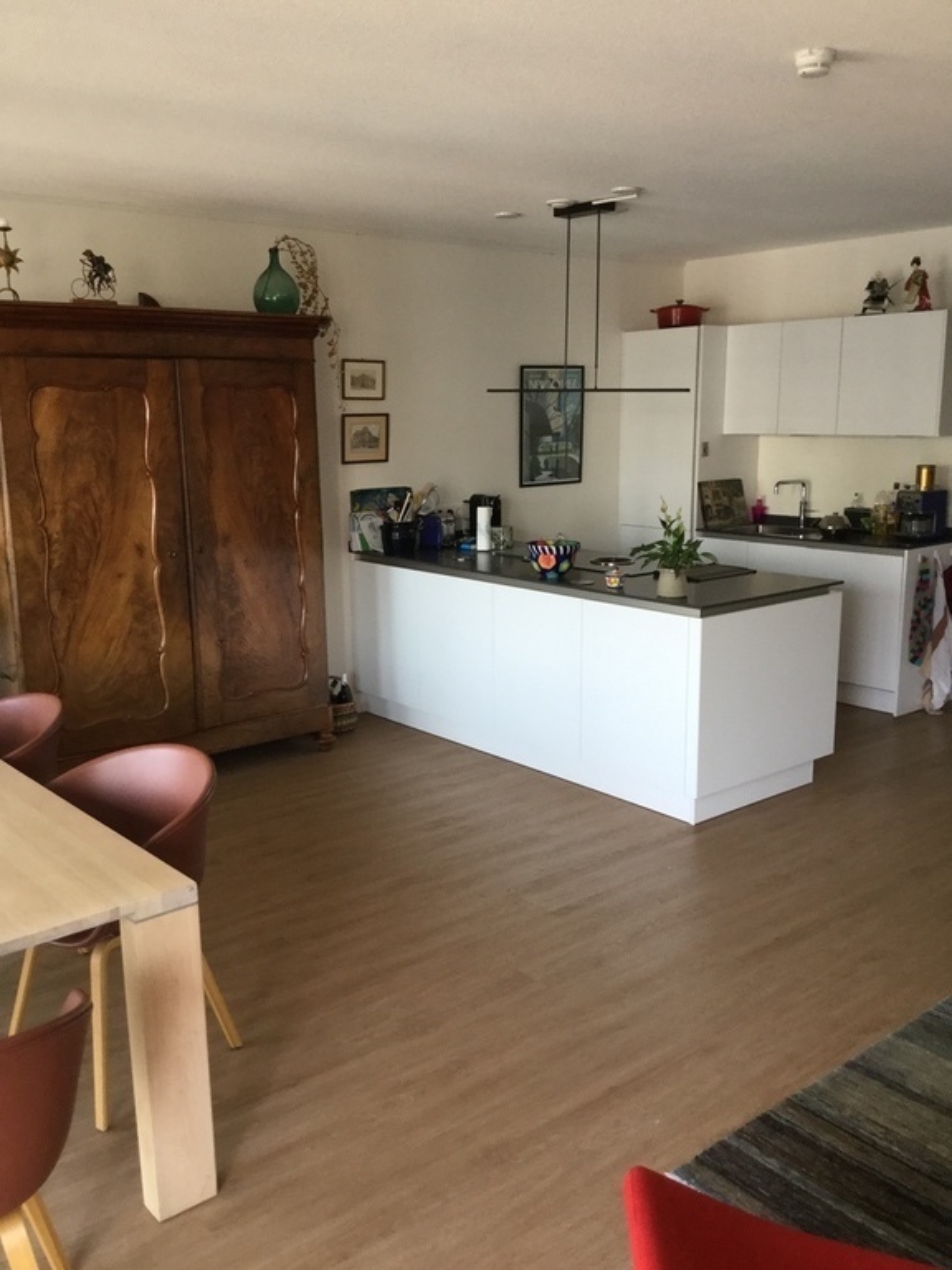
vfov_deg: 58.4
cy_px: 635
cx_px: 476
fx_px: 1137
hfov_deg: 45.4
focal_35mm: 31
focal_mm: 3.3
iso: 64
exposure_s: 1/33
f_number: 2.4
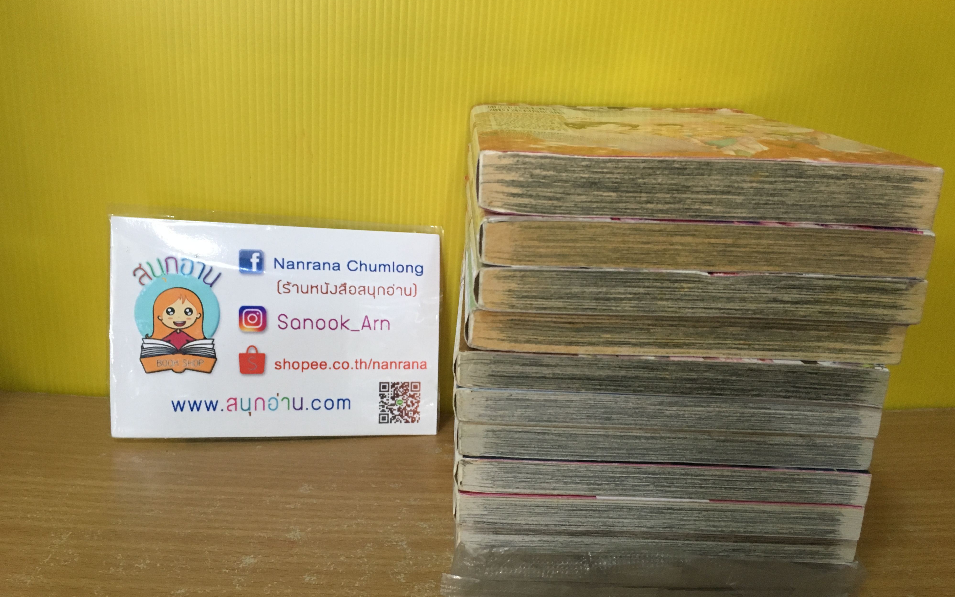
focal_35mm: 31
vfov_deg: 40.5
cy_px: 350
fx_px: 807
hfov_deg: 61.2
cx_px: 478
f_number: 2.2
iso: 160
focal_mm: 4.15
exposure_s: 1/33
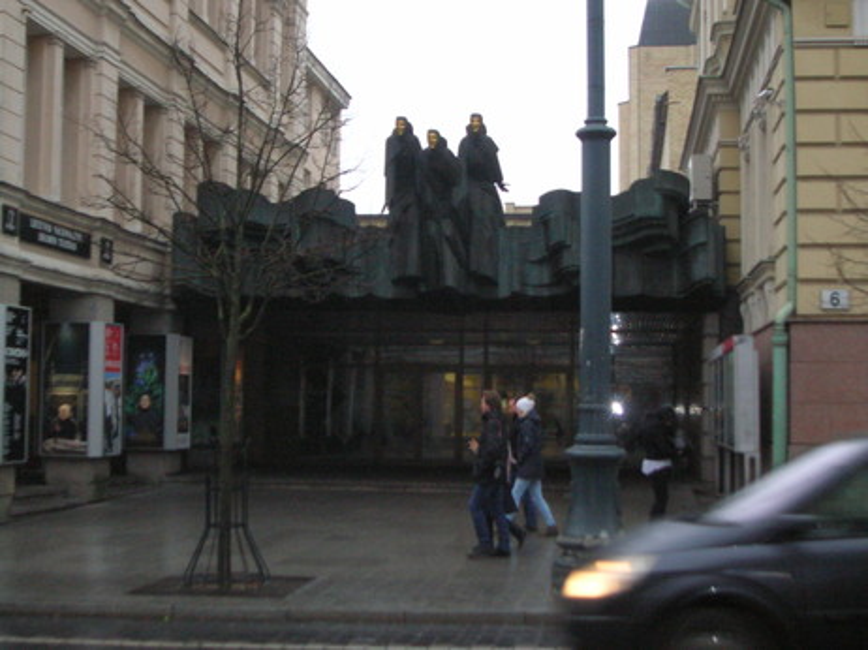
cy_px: 325
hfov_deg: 35.6
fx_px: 1353
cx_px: 434
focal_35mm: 54
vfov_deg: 27.0
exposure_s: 1/60.1
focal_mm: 9
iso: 199
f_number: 3.4
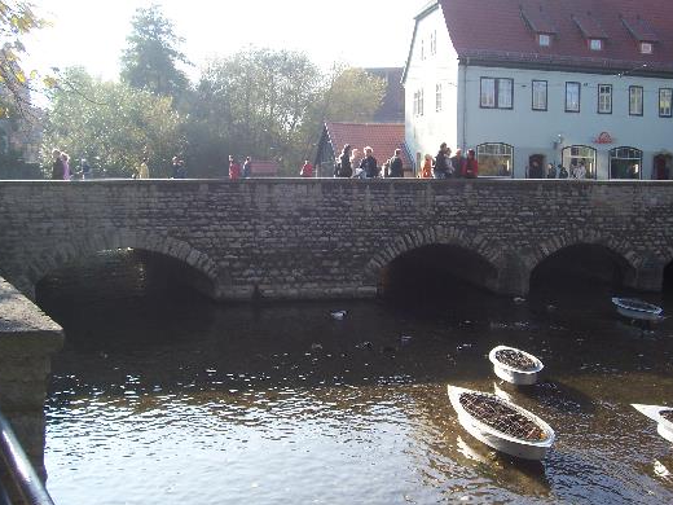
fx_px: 719
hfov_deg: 50.1
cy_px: 252
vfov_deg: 38.7
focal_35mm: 37
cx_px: 361
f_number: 2.7
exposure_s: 1/350
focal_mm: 5.6
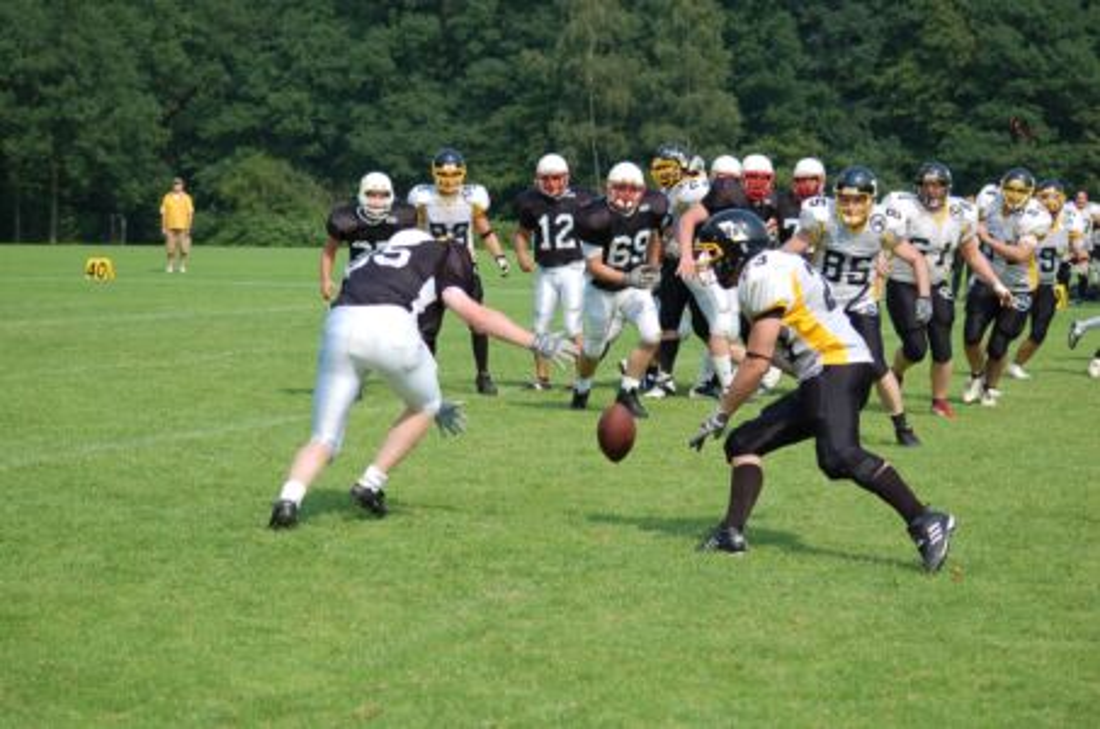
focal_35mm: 105
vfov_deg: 13.0
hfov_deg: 19.5
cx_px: 550
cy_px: 364
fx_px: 3202
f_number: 5
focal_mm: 70
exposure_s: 1/1250
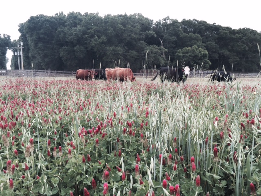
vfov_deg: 48.2
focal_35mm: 29
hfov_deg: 61.7
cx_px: 130
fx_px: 219
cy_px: 98
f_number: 2.2
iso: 32
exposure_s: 1/444
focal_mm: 4.15
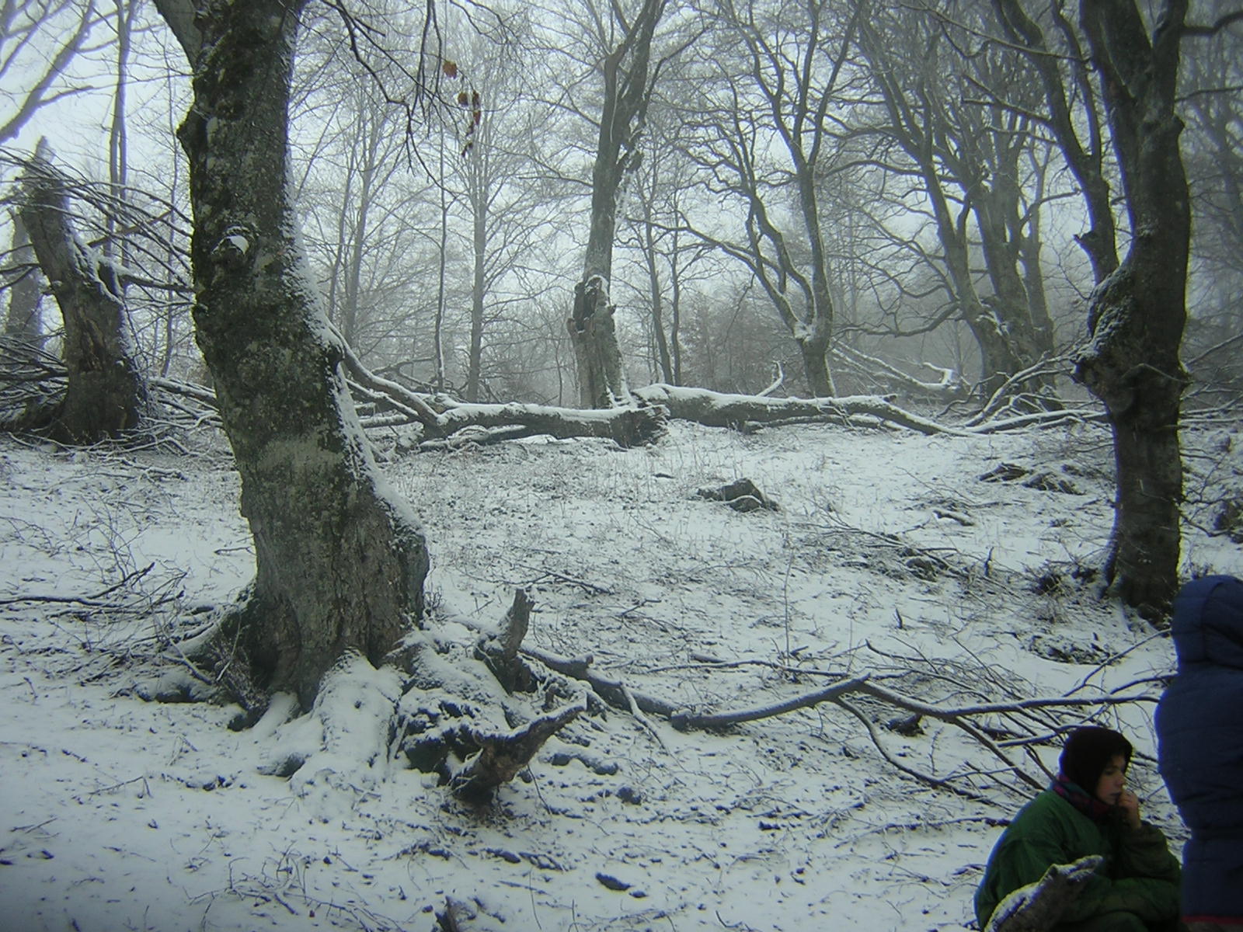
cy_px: 466
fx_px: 1293
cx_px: 622
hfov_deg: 51.4
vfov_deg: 39.7
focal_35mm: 36
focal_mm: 4.7
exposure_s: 1/97
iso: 100
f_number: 2.6
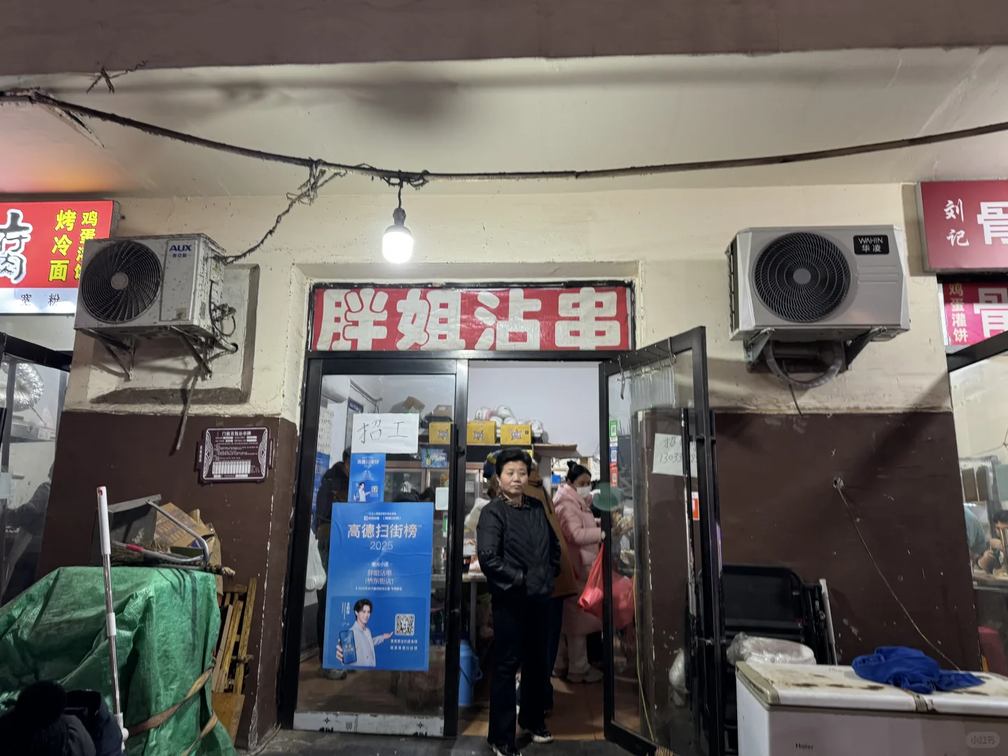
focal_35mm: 24
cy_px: 378
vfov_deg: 56.8
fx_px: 699
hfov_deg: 71.6
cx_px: 504
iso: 200
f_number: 1.78
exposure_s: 1/50
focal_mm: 6.76
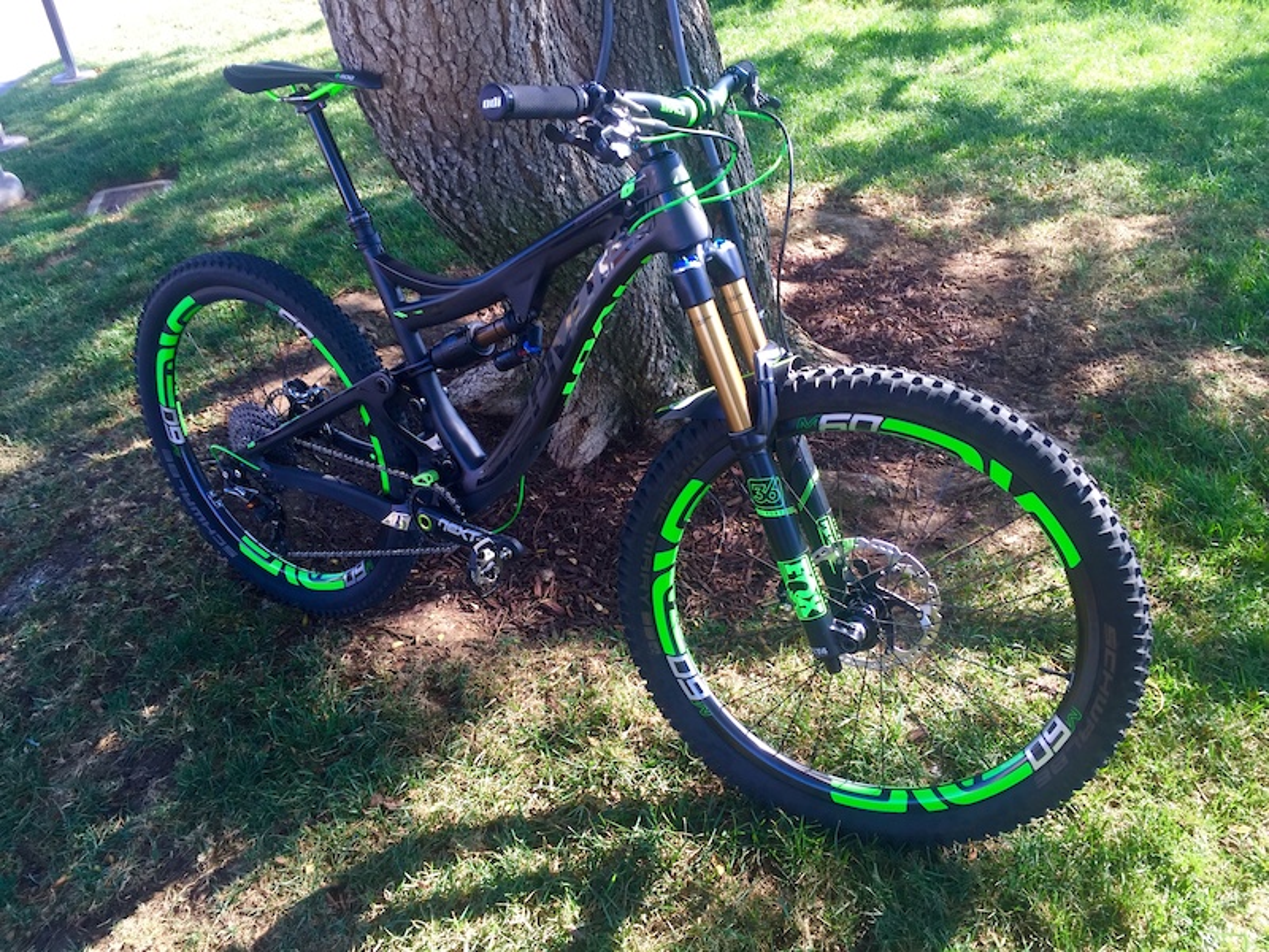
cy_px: 476
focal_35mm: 29
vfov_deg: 48.2
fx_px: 1063
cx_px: 634
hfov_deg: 61.7
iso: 32
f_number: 2.2
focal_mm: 4.15
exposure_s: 1/120
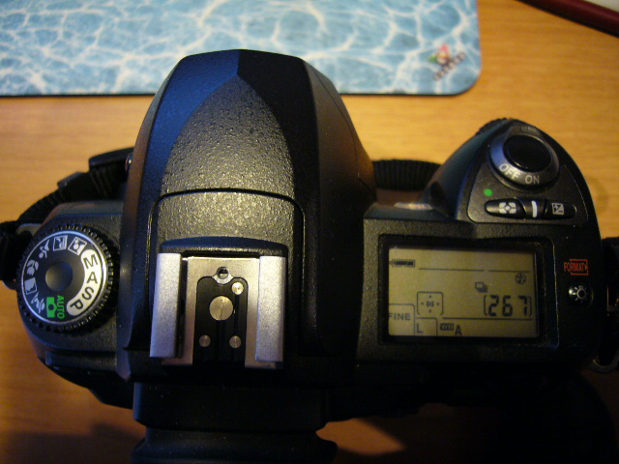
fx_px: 501
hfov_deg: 63.4
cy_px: 232
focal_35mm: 28
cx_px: 310
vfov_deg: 49.7
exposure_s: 1/8
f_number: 2.8
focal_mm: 4.6
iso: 200
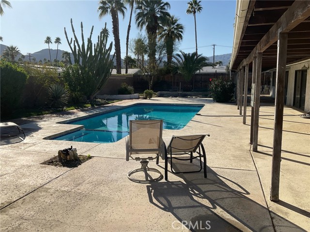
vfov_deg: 48.2
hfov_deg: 61.7
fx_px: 260
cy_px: 116
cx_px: 155
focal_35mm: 29
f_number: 1.8
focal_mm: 3
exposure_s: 1/3534
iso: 20
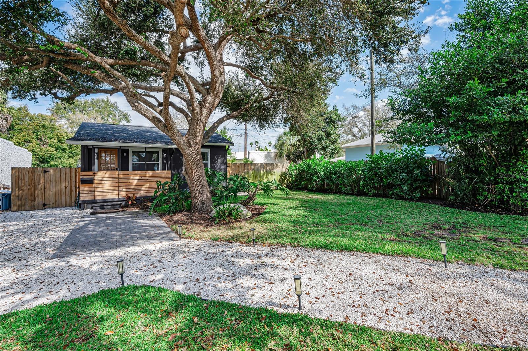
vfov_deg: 71.9
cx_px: 264
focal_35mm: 16
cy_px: 176
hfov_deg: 95.0
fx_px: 242
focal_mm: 16.5
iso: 250
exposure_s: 1/200
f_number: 11
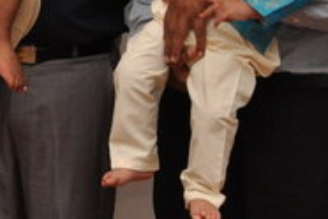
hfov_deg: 14.8
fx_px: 1221
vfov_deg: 10.0
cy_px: -64
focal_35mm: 134
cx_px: -62
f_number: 7.1
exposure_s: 1/60
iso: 1600
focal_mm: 26
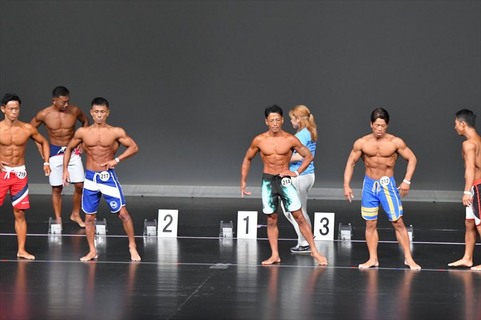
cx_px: 240
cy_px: 160
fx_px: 2698
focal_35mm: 202
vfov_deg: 6.8
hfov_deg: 10.2
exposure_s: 1/400
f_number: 5.6
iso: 5000
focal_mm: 135
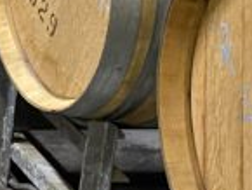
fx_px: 1341
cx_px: -570
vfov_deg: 7.9
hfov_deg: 8.5
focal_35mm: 184
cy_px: -91
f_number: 1.8
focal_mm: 4.25
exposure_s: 1/50
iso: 500
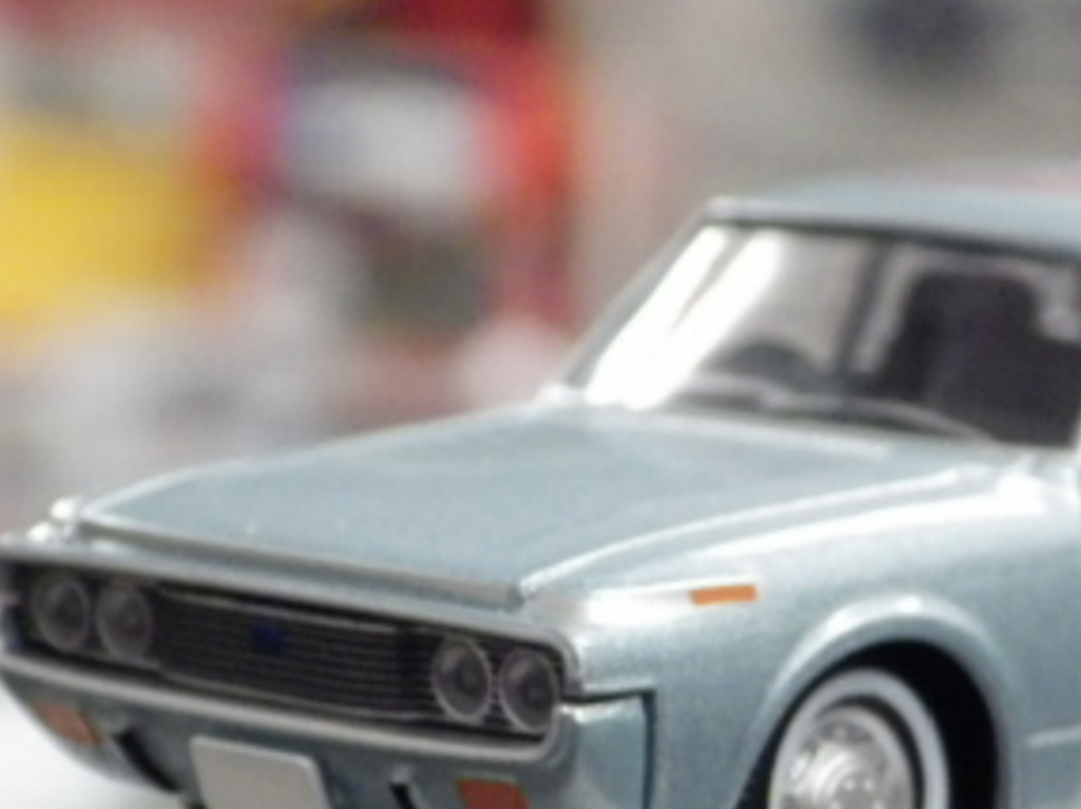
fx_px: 6084
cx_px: 930
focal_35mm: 195
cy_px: 786
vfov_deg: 7.6
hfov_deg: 10.1
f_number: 4.4
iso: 800
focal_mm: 15.6
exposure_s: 1/30
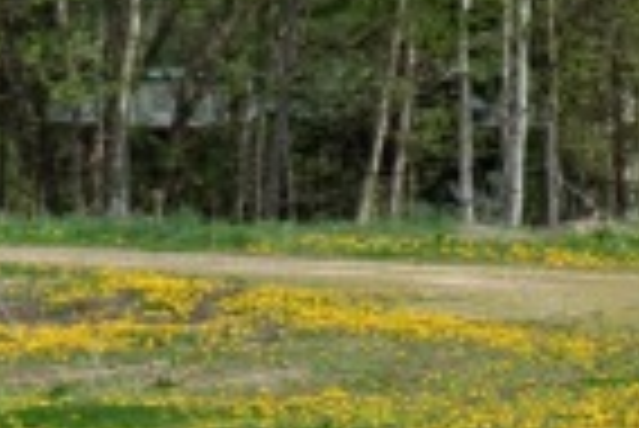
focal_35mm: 619
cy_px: -313
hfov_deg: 3.3
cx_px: 1008
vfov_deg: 2.2
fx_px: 10998
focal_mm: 110
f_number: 4
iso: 200
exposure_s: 1/3200
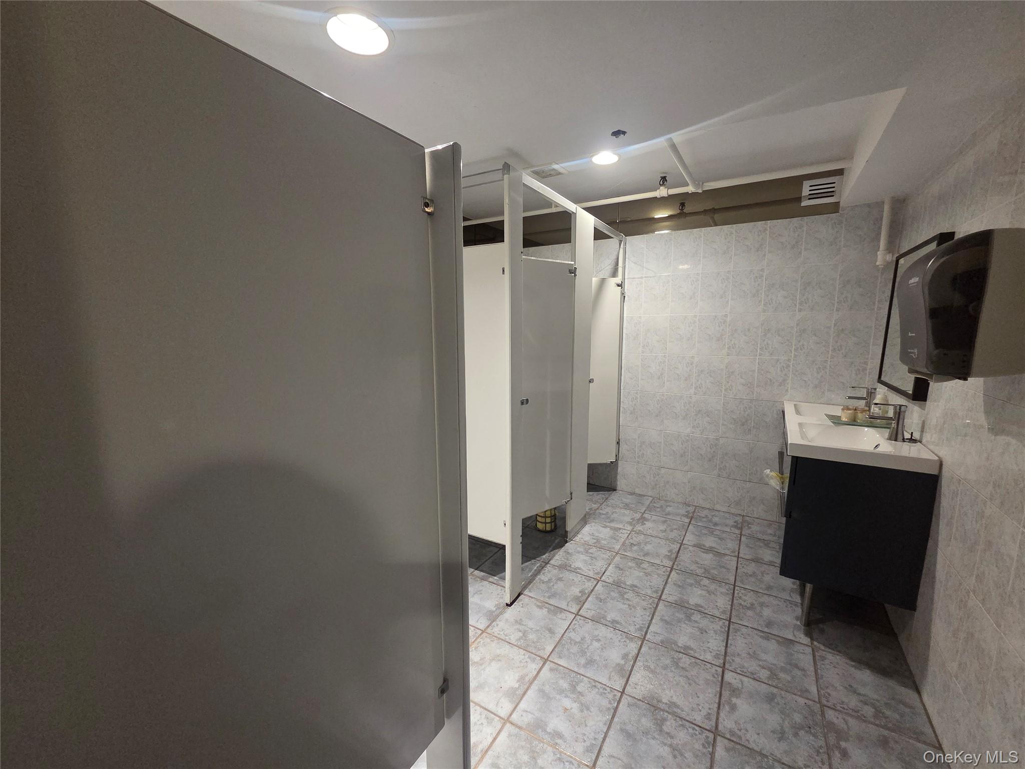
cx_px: 512
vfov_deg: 89.9
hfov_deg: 106.2
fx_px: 385
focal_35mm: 13
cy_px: 384
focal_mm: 2.2
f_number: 2.2
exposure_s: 1/60
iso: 800
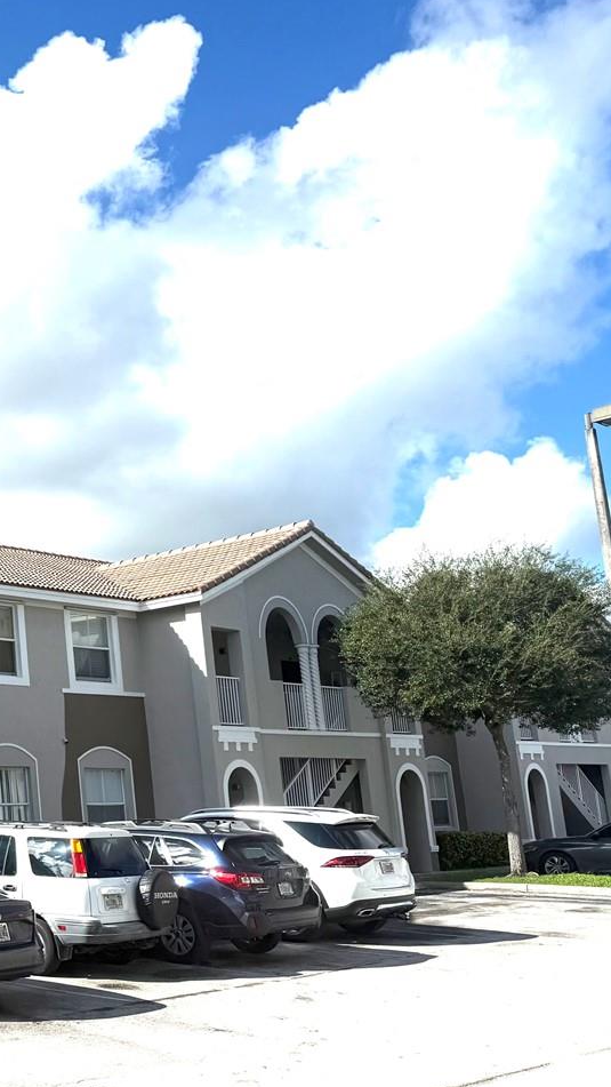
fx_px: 1267
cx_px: -247
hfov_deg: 23.1
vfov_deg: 46.4
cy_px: 569
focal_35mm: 44
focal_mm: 6.76
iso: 80
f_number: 1.78
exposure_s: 1/9091
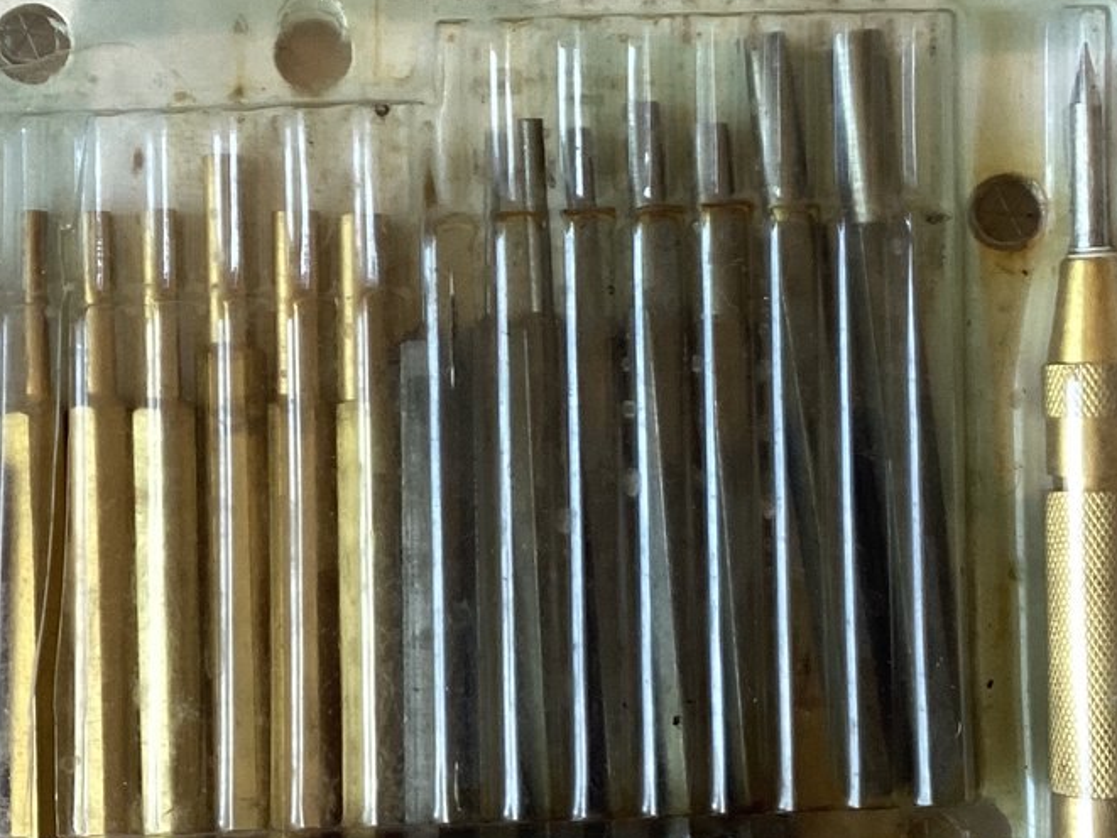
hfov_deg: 27.4
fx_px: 2291
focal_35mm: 71
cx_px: 542
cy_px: 386
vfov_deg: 20.7
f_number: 2.4
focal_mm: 3.3
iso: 64
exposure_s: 1/60
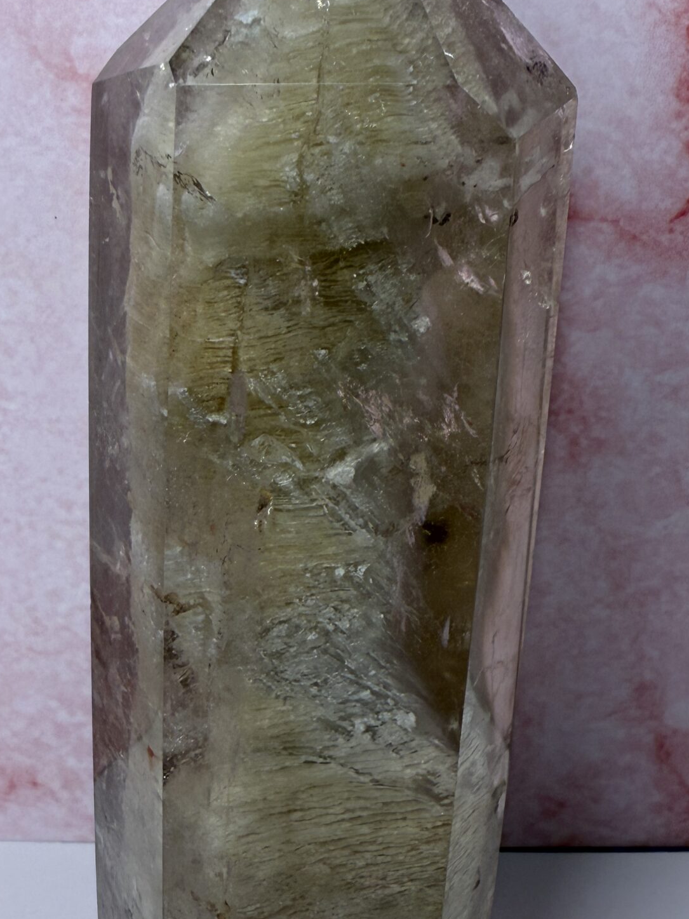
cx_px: 299
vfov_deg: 41.2
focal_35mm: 46
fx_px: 1221
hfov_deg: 31.5
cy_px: 499
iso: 40
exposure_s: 1/100
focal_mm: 2.22
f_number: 2.2
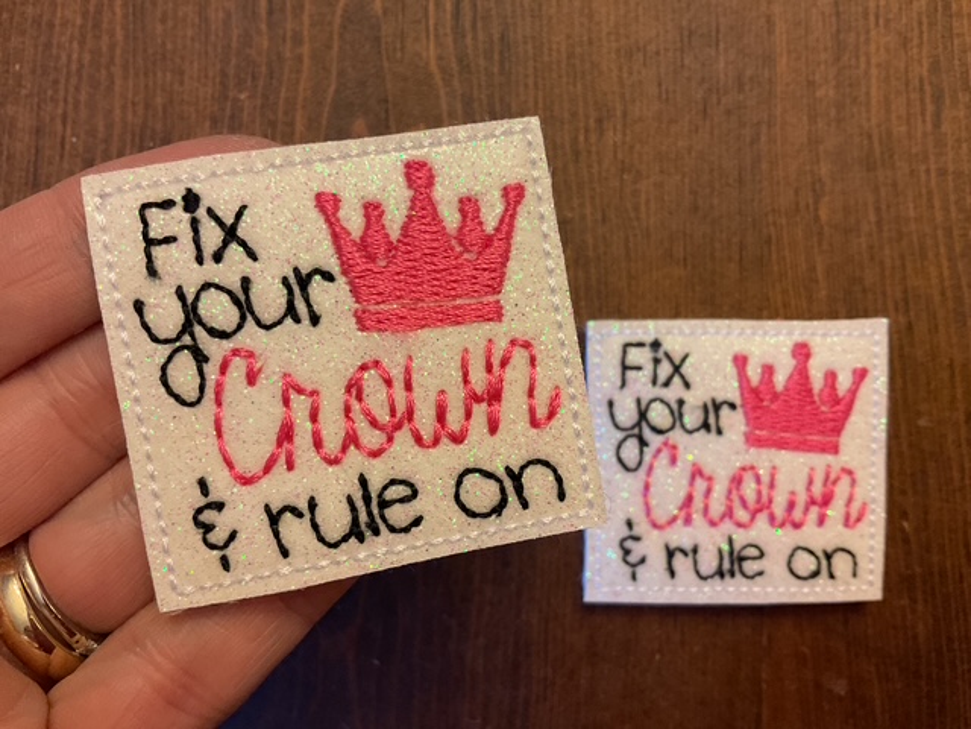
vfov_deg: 48.2
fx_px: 813
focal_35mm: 29
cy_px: 364
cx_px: 486
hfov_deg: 61.7
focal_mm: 3
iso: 200
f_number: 1.8
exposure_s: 1/60
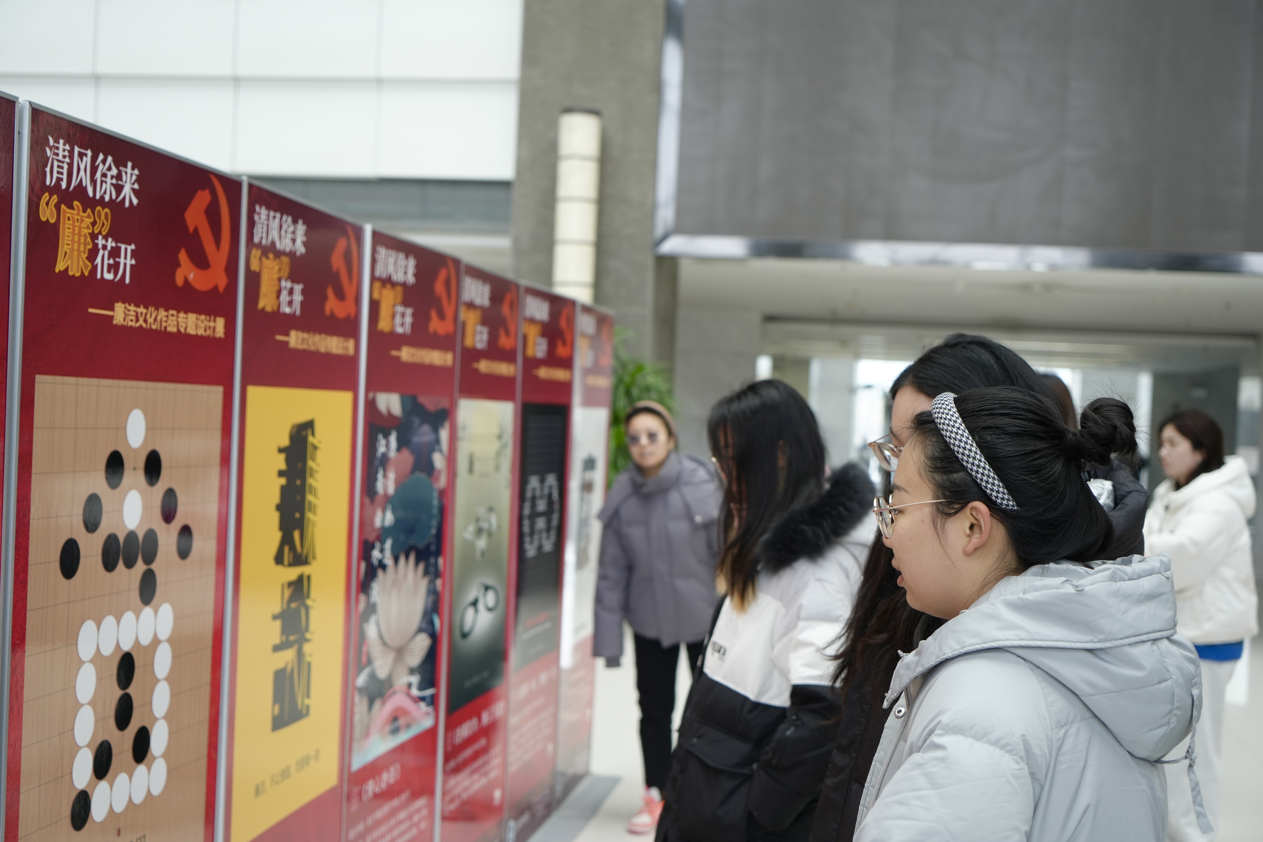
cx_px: 632
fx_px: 1614
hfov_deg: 42.7
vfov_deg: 29.2
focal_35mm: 46
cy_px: 421
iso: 500
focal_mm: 46
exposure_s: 1/160
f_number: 4
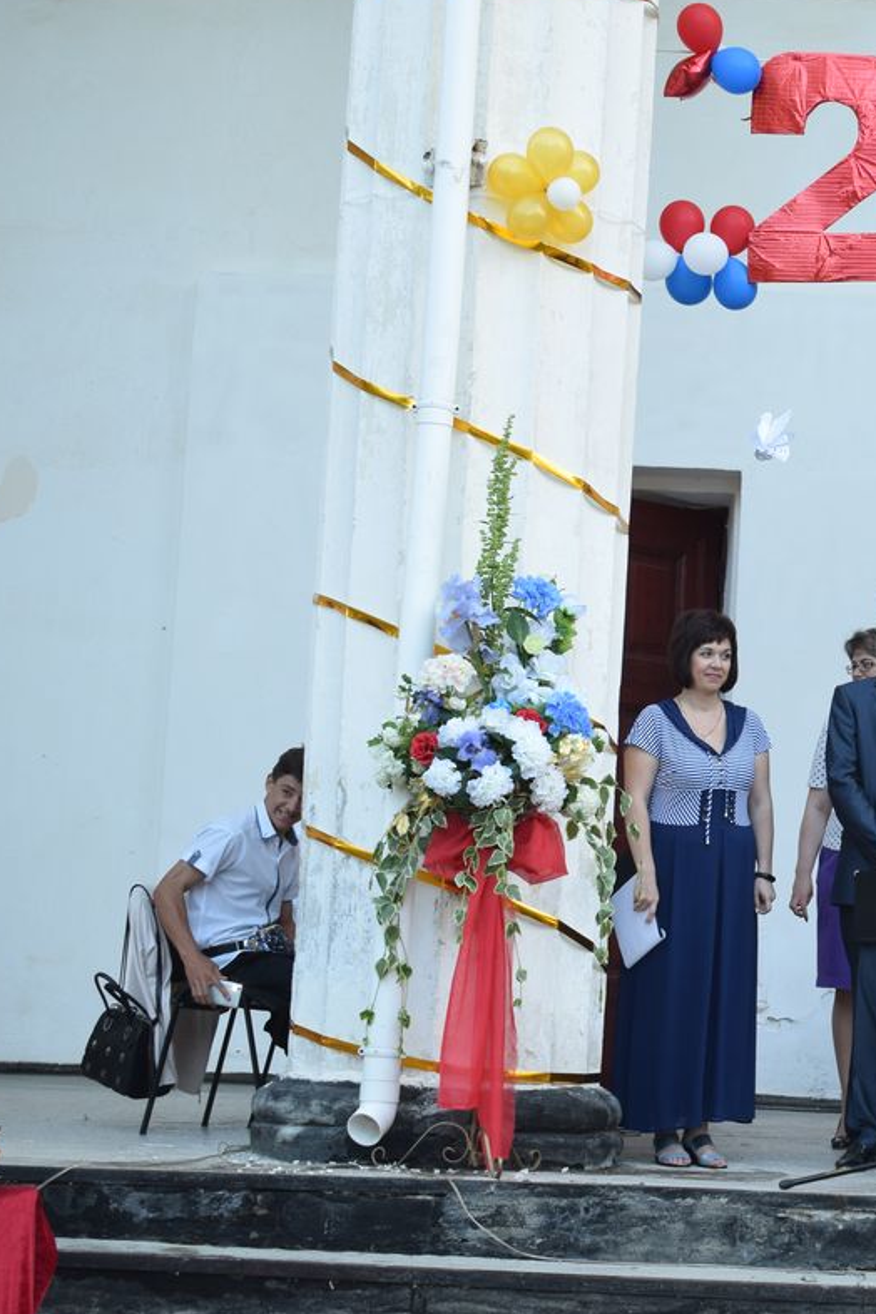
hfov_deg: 15.8
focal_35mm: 83
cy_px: 690
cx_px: 1048
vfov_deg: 24.5
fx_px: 3029
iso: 400
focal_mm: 34
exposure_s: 1/125
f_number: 6.3
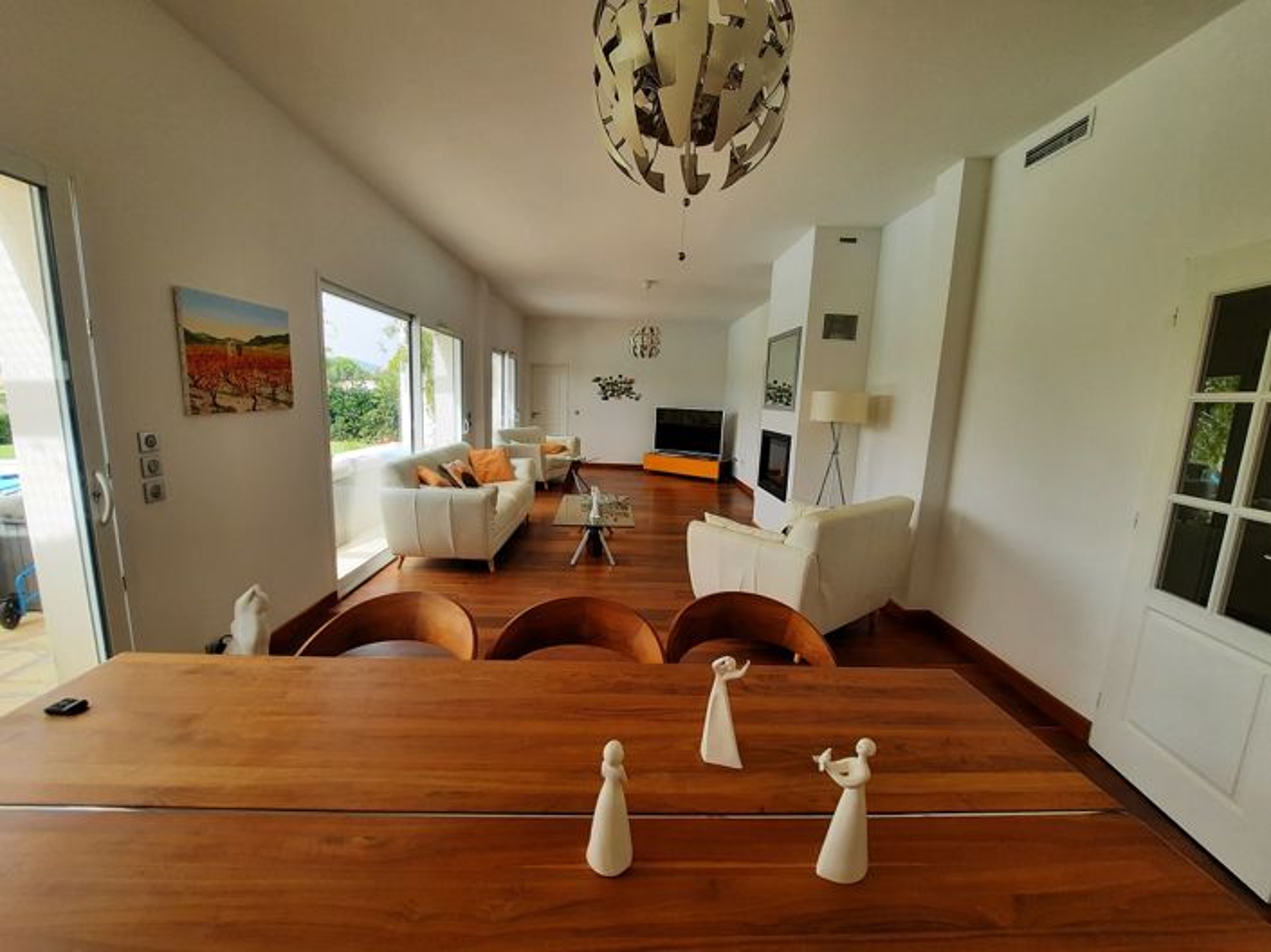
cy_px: 476
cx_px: 636
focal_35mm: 13
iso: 40
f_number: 2.2
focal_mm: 1.74
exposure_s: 1/124
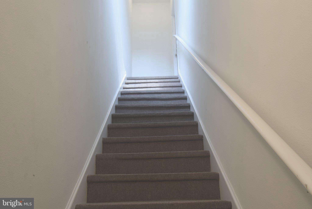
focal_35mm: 30
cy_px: 104
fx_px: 260
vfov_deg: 43.7
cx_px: 156
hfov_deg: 61.9
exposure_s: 1.3
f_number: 29
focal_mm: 20
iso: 400
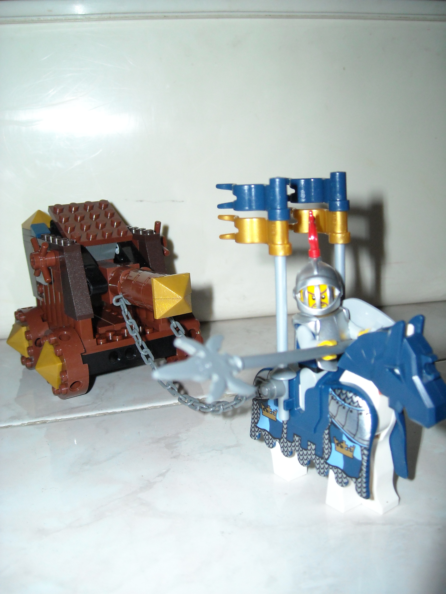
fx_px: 601
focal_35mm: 35
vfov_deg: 52.6
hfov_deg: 40.7
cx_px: 223
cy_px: 297
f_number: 2.8
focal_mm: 5.7
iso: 200
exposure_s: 1/60
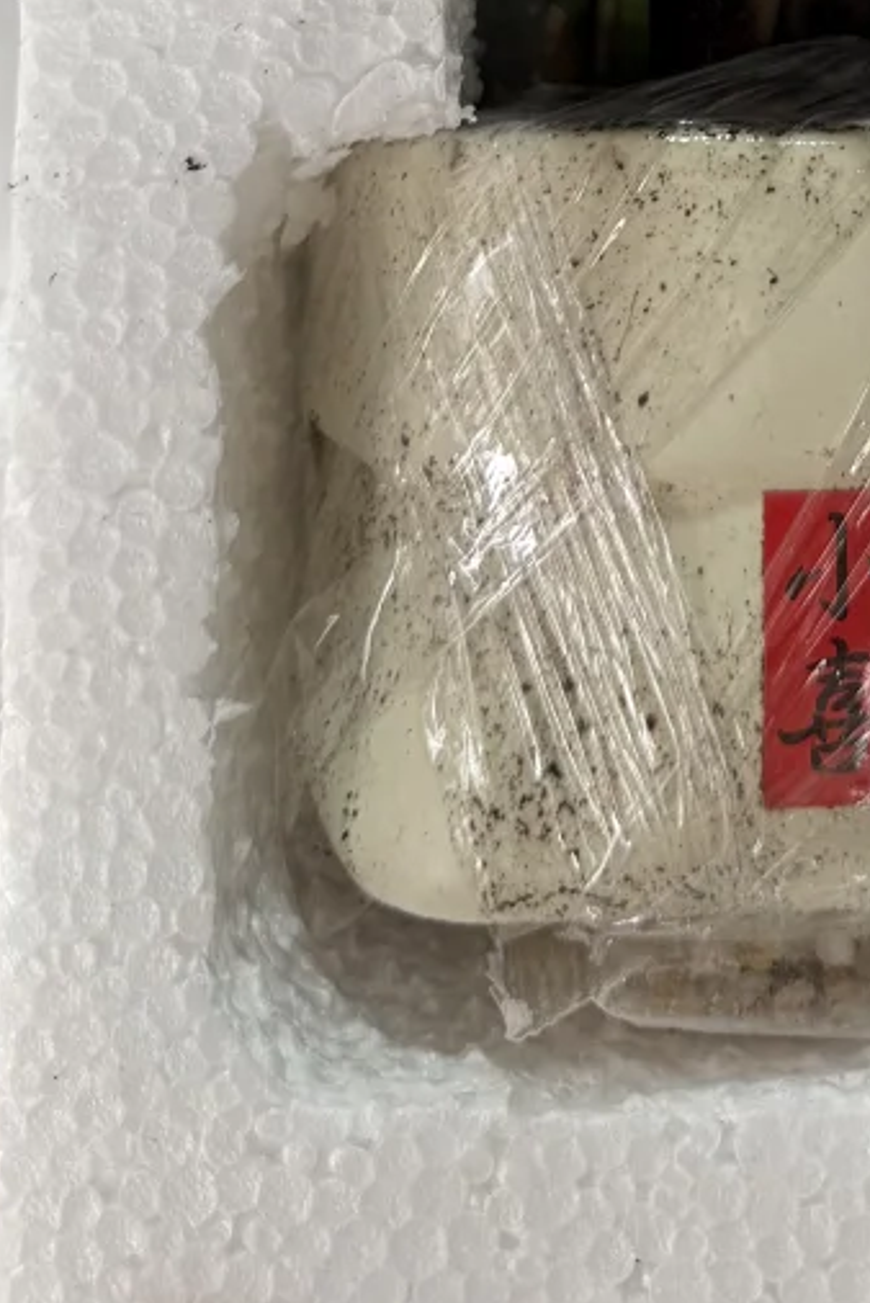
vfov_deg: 24.1
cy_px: -497
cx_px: 795
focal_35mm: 71
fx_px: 2570
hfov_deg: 18.9
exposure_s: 1/121
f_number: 1.78
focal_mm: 6.76
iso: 100
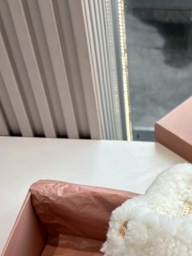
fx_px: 436
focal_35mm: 59
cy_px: 215
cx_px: 210
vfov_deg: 31.6
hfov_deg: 23.3
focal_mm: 5.96
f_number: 1.6
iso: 50
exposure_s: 1/490
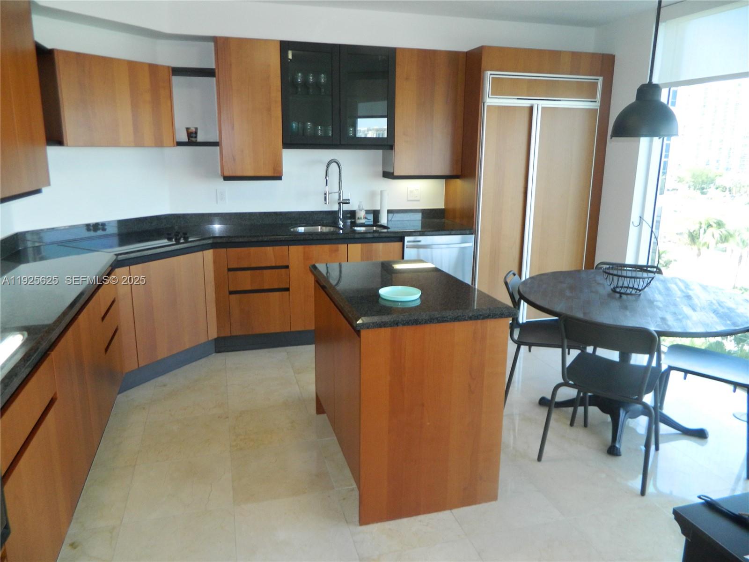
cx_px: 374
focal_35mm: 25
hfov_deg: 69.4
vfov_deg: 54.9
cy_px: 281
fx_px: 541
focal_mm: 4.5
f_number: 3.1
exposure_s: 1/30
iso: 180
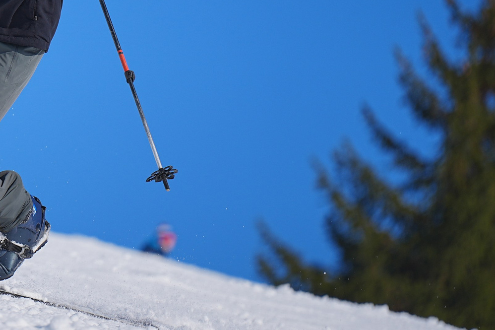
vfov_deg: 2.8
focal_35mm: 490
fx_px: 6736
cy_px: -7
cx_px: -115
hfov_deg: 4.2
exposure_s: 1/4000
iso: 100
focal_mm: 191
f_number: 2.8
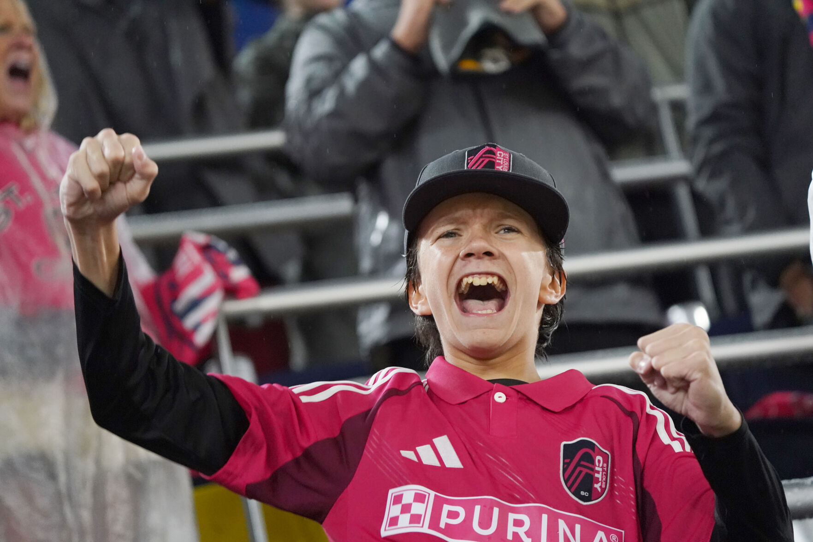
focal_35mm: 200
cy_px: 271
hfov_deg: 10.3
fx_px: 4516
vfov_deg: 6.9
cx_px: 406
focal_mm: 200
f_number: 5.6
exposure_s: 1/500
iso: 8000
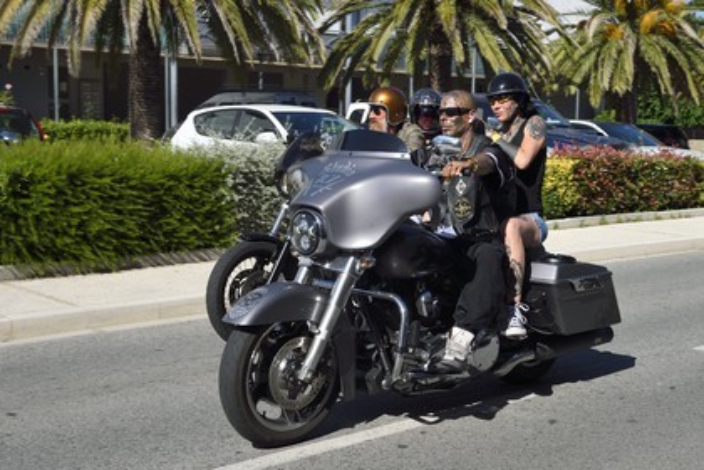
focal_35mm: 45
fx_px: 880
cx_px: 352
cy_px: 235
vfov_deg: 29.9
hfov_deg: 43.6
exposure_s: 1/320
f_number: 13
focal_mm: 45
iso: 200
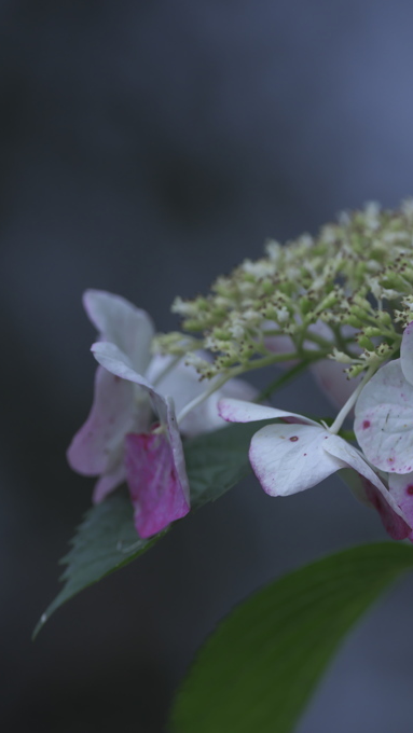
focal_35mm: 473
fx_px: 9200
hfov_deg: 2.6
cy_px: 366
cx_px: 452
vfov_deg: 4.6
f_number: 5.6
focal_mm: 300
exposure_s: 1/640
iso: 250
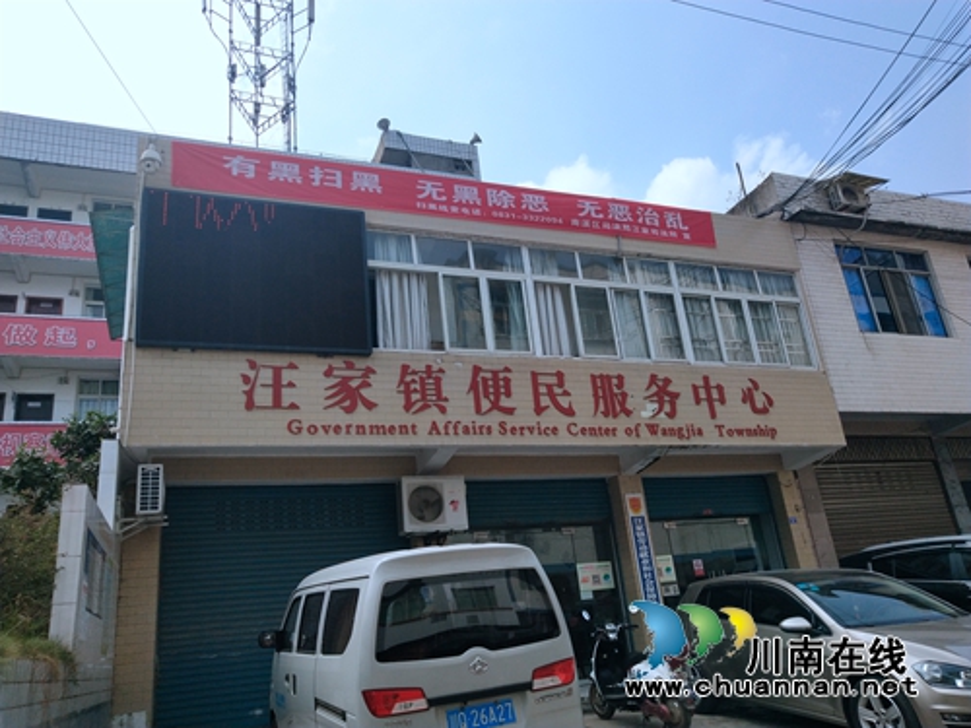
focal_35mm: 30
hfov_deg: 60.0
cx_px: 486
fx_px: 842
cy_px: 364
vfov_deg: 46.8
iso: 141
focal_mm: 3.95
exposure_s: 1/3553
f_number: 1.8
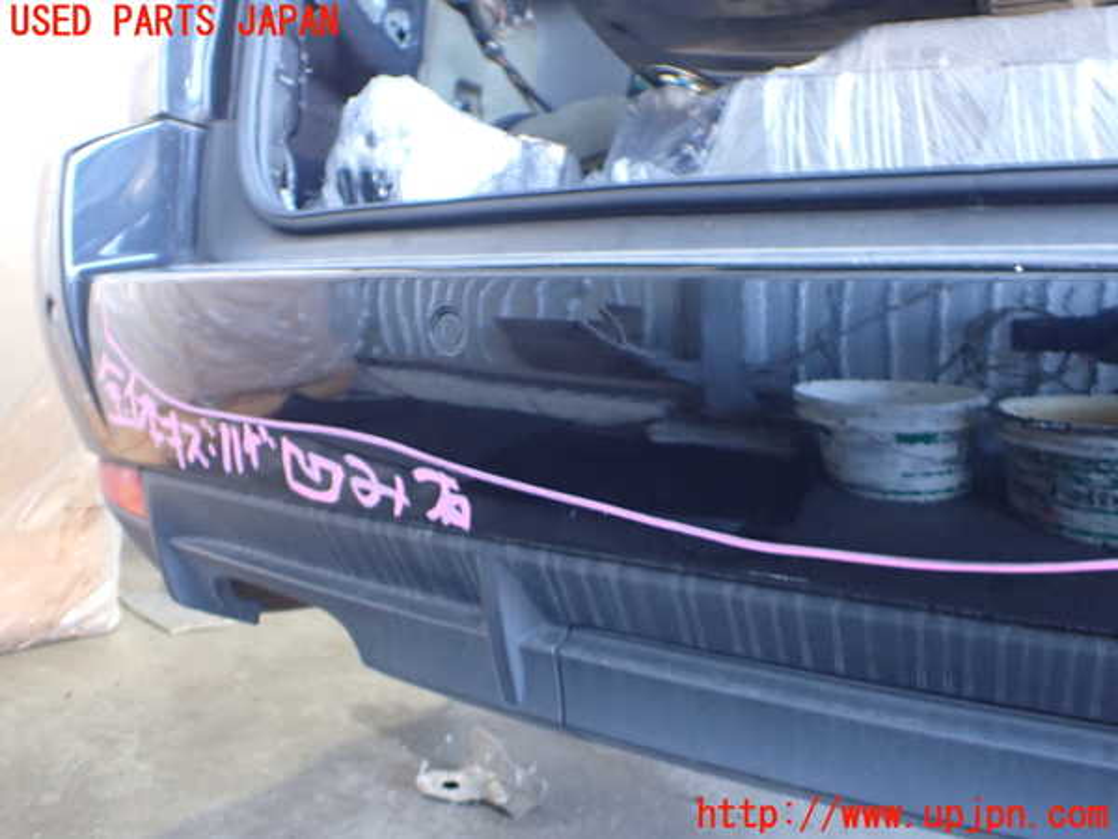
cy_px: 420
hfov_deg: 60.0
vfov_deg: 46.8
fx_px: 969
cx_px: 559
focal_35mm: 30
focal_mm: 5.4
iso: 800
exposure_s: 1/40
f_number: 2.3
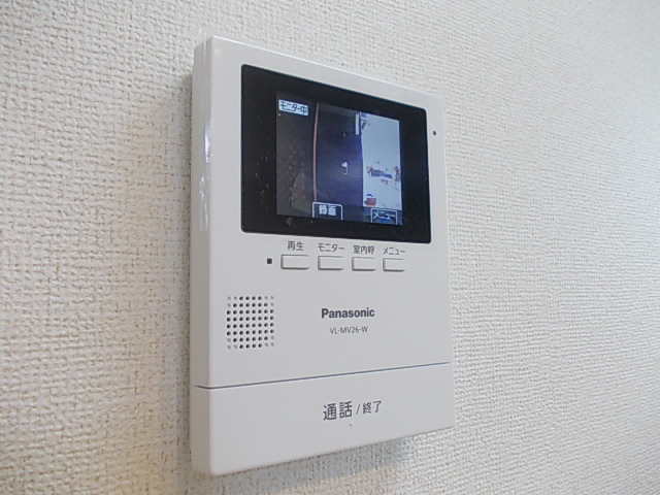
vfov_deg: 49.7
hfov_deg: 63.4
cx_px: 330
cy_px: 248
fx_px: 534
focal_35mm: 28
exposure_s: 1/60
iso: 200
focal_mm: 4
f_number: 2.7
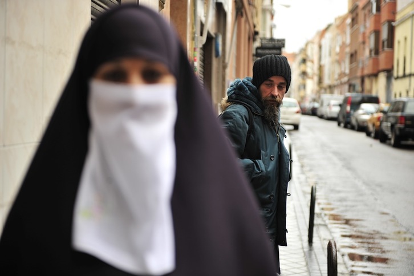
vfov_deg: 19.5
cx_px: 207
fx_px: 805
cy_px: 138
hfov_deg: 28.8
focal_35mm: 70
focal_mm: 70
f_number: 3.5
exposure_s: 1/160
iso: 200
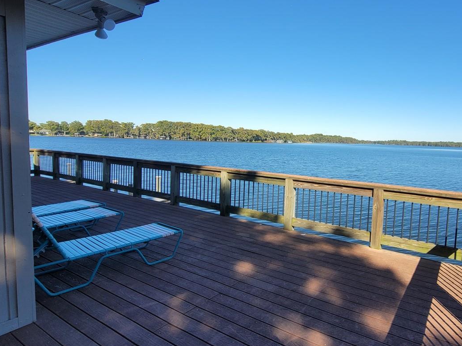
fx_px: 267
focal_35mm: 20
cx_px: 300
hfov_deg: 79.6
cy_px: 170
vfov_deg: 66.0
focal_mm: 2.2
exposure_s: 1/1108
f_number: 2.2
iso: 64
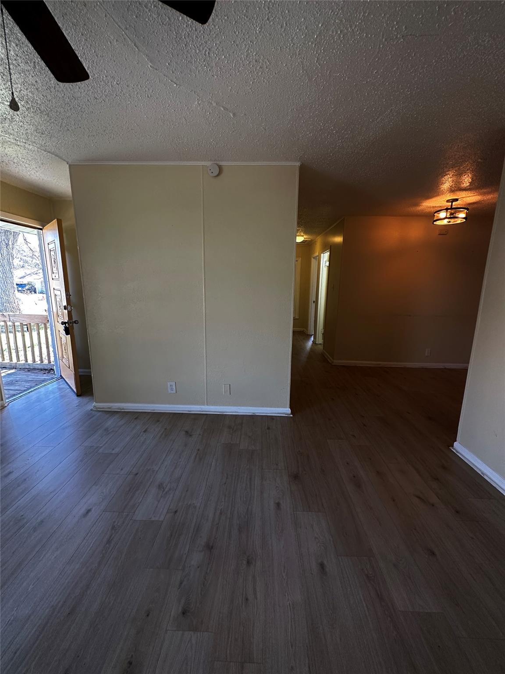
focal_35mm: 14
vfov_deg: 102.1
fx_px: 272
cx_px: 252
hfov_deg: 85.7
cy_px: 337
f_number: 2.2
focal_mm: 2.22
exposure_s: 1/120
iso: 200
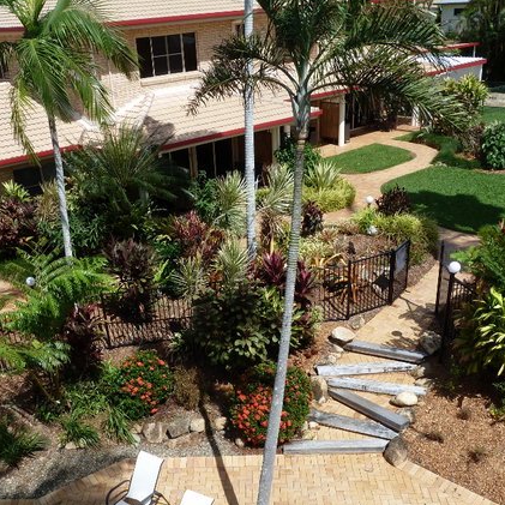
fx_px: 644
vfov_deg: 42.0
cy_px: 356
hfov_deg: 42.8
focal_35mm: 39
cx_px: 224
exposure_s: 1/500
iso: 80
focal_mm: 4.7
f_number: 5
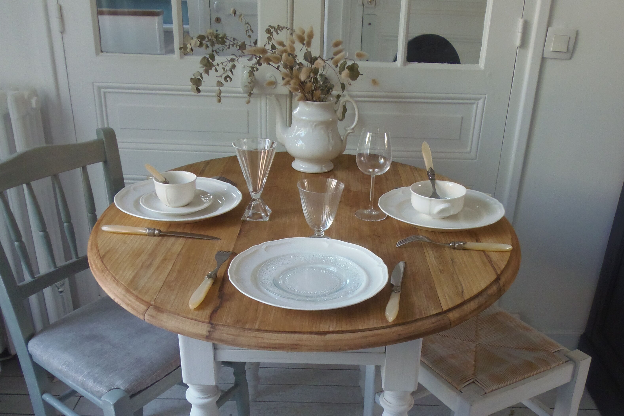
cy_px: 251
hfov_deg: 55.8
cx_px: 309
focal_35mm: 34
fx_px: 589
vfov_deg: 38.7
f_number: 2.9
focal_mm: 4.3
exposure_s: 1/30
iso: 160
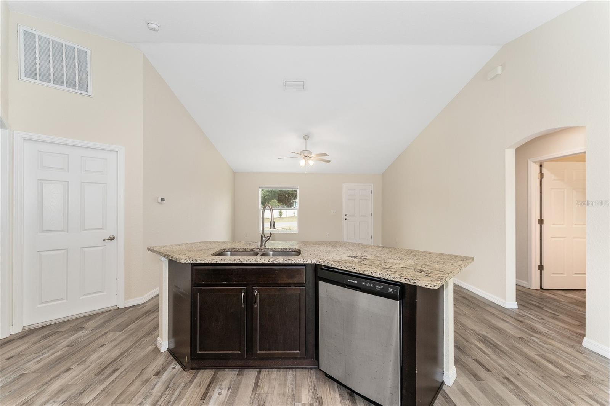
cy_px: 203
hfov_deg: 104.3
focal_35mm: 14
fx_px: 237
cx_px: 305
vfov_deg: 81.2
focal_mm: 14
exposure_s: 1/20
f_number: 7.1
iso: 500
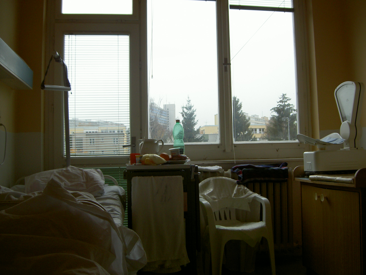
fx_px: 412
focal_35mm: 39
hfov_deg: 47.9
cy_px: 138
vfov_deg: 36.8
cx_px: 183
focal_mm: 8
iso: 100
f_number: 2.8
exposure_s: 1/60
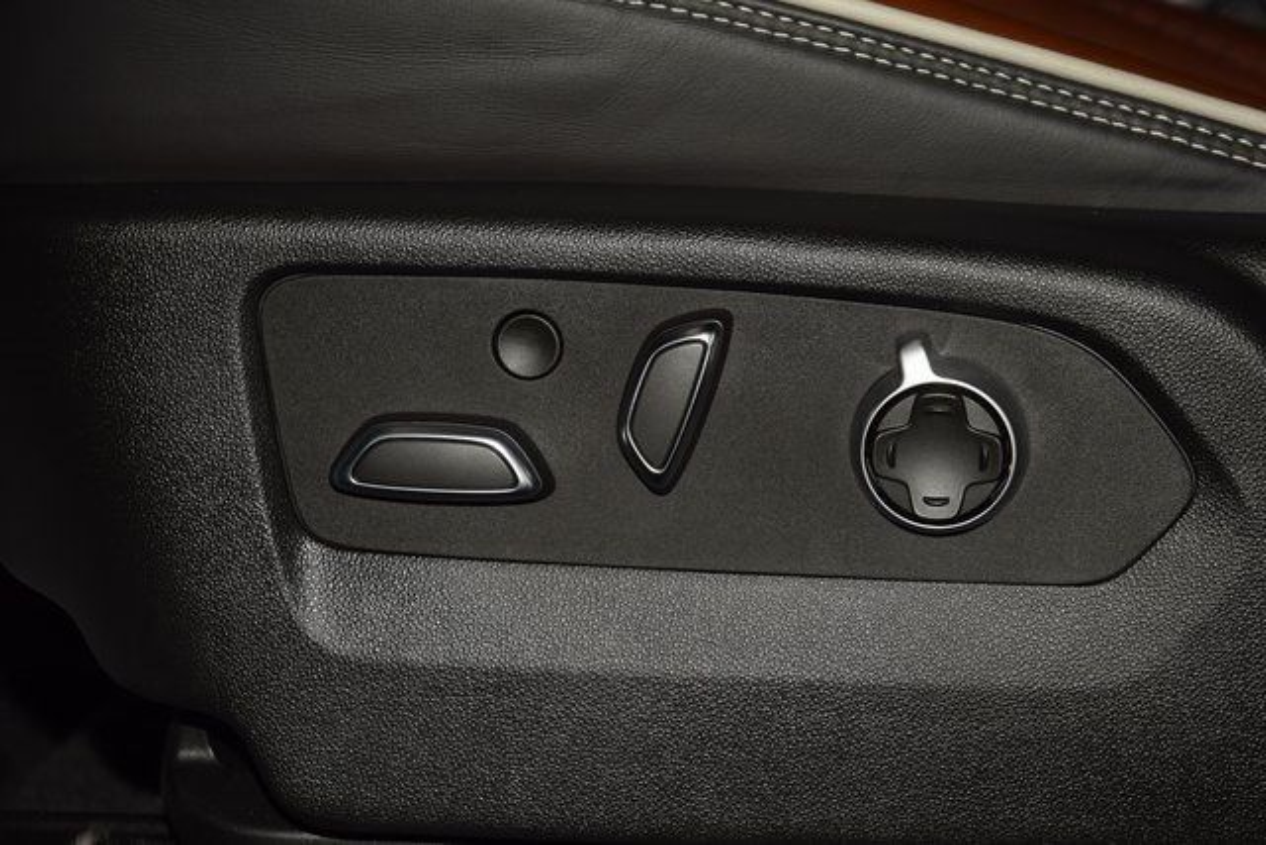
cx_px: 633
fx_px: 3693
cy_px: 422
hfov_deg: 19.5
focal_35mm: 105
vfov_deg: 13.0
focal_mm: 70
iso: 100
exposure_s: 1/125
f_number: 8
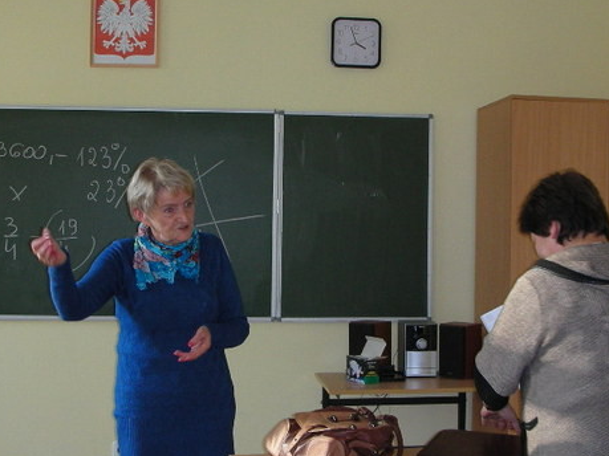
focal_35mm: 61
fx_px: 1073
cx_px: 283
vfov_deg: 24.0
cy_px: 223
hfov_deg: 31.7
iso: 95
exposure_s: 1/60.1
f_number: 3
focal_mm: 5.8
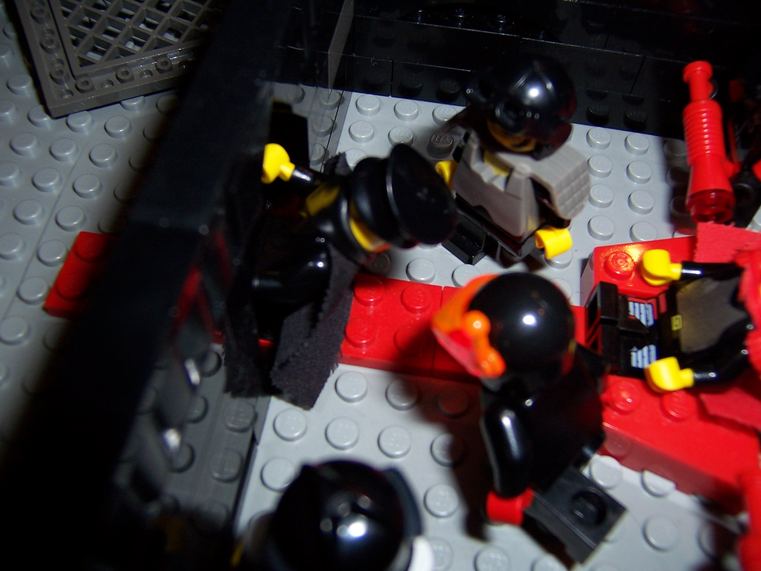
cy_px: 286
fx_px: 725
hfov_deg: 55.4
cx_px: 380
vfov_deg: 42.9
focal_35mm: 33
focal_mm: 5.5
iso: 80
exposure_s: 1/60
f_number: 2.8
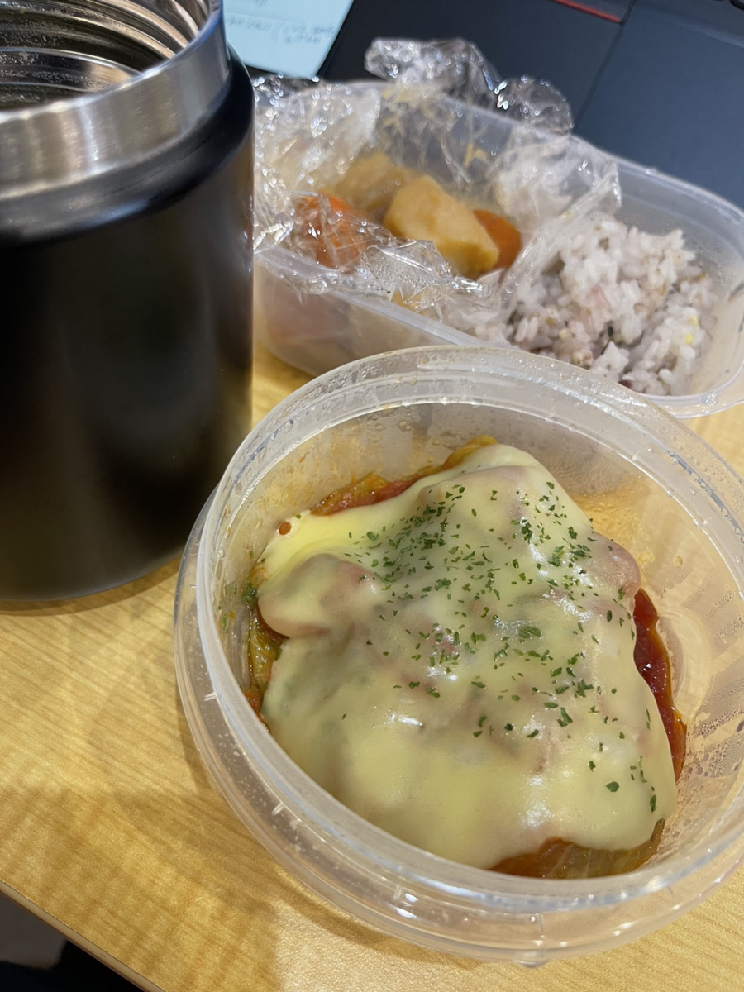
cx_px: 372
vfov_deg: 67.3
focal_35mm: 26
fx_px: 745
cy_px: 496
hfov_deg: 53.1
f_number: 1.6
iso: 160
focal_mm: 5.1
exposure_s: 1/60
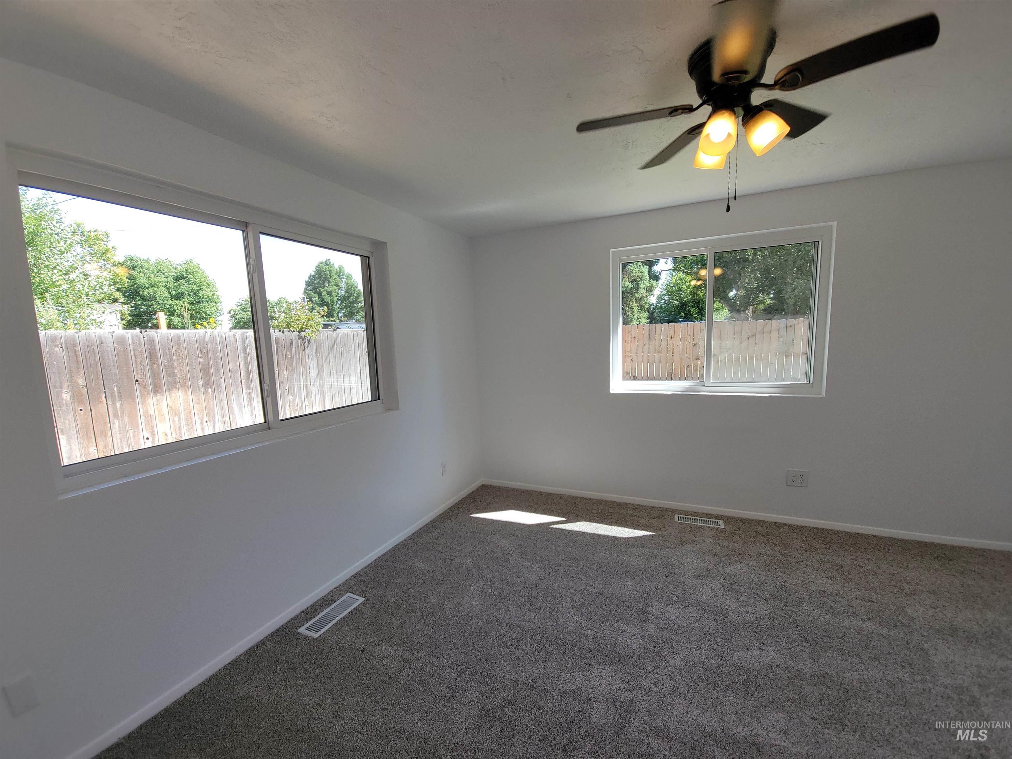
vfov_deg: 89.9
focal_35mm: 13
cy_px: 380
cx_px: 506
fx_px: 380
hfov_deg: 106.2
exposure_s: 1/148
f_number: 2.2
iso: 50
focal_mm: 2.2
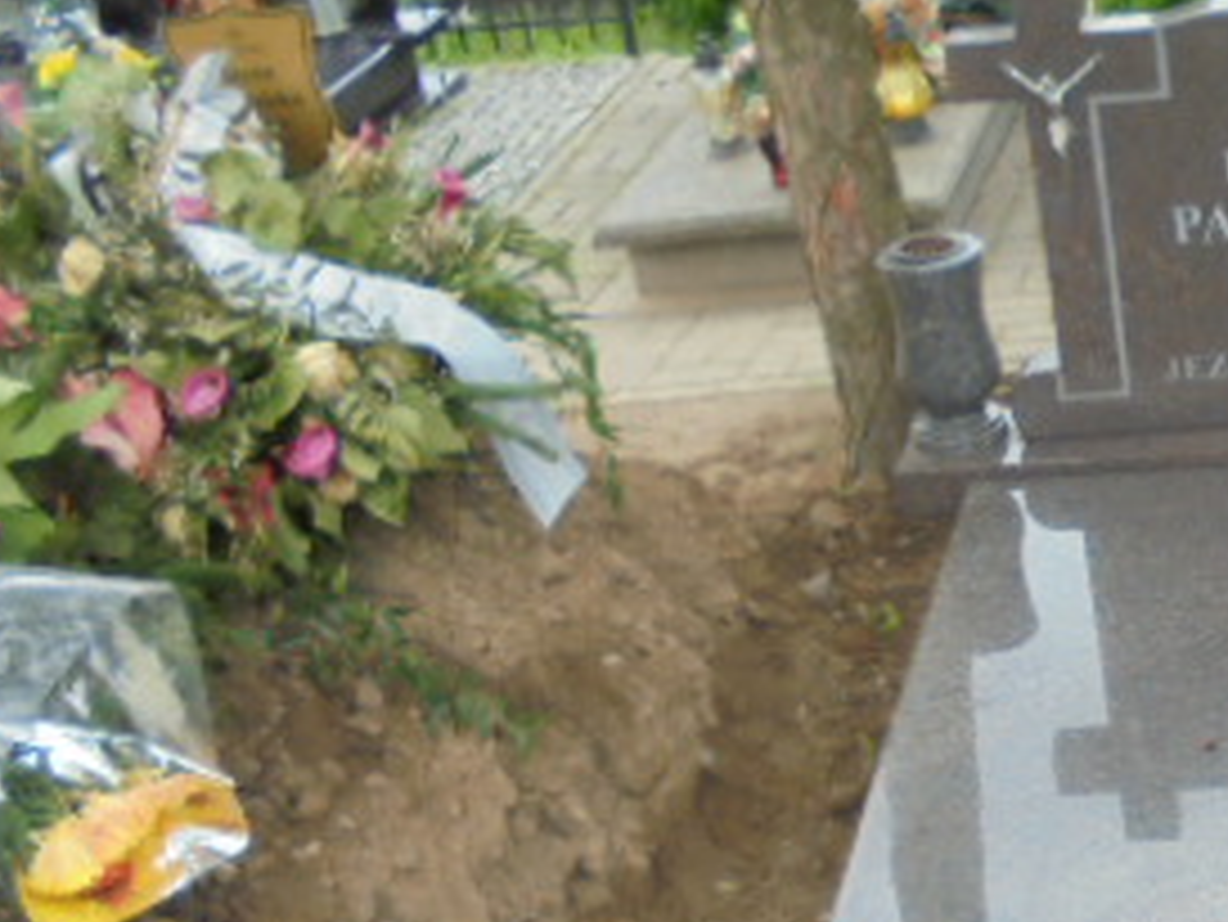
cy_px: 630
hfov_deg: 28.6
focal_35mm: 61
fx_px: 2165
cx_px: 1372
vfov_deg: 23.9
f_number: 3.5
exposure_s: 1/200
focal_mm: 4.6
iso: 100
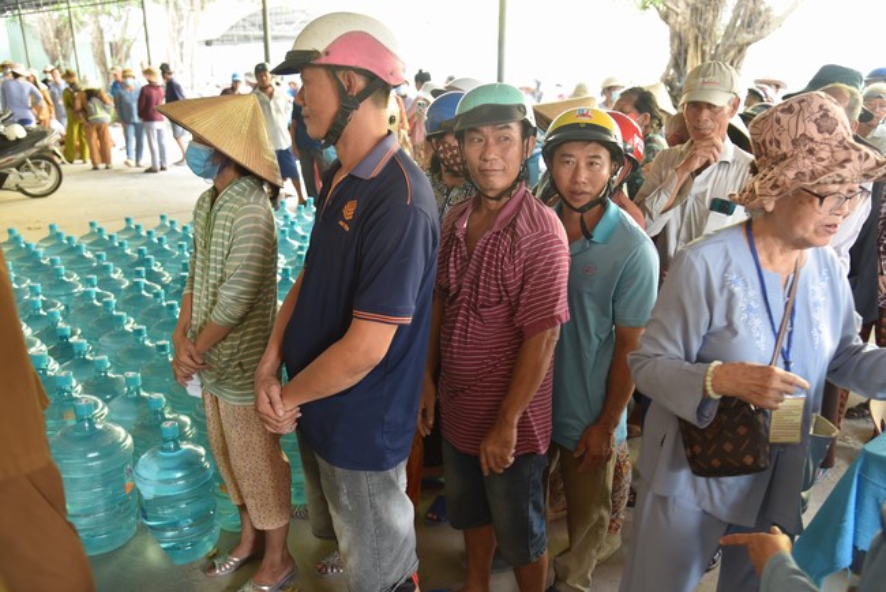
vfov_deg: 41.2
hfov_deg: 58.7
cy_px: 296
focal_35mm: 32
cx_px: 443
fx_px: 788
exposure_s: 1/60
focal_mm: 32
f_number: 4
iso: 720
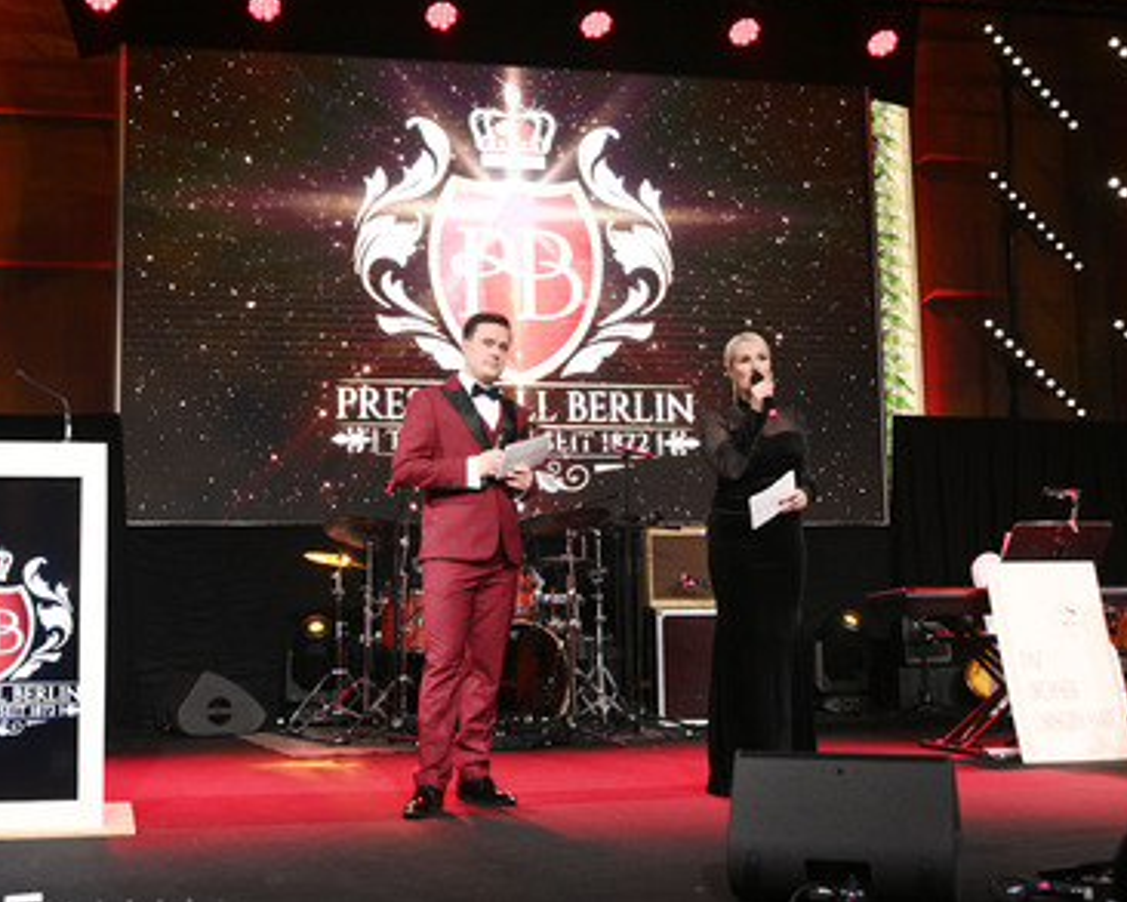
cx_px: 522
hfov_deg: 49.0
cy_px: 446
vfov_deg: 40.1
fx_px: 1234
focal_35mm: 37
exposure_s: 1/125
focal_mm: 32
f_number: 5.6
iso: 4000
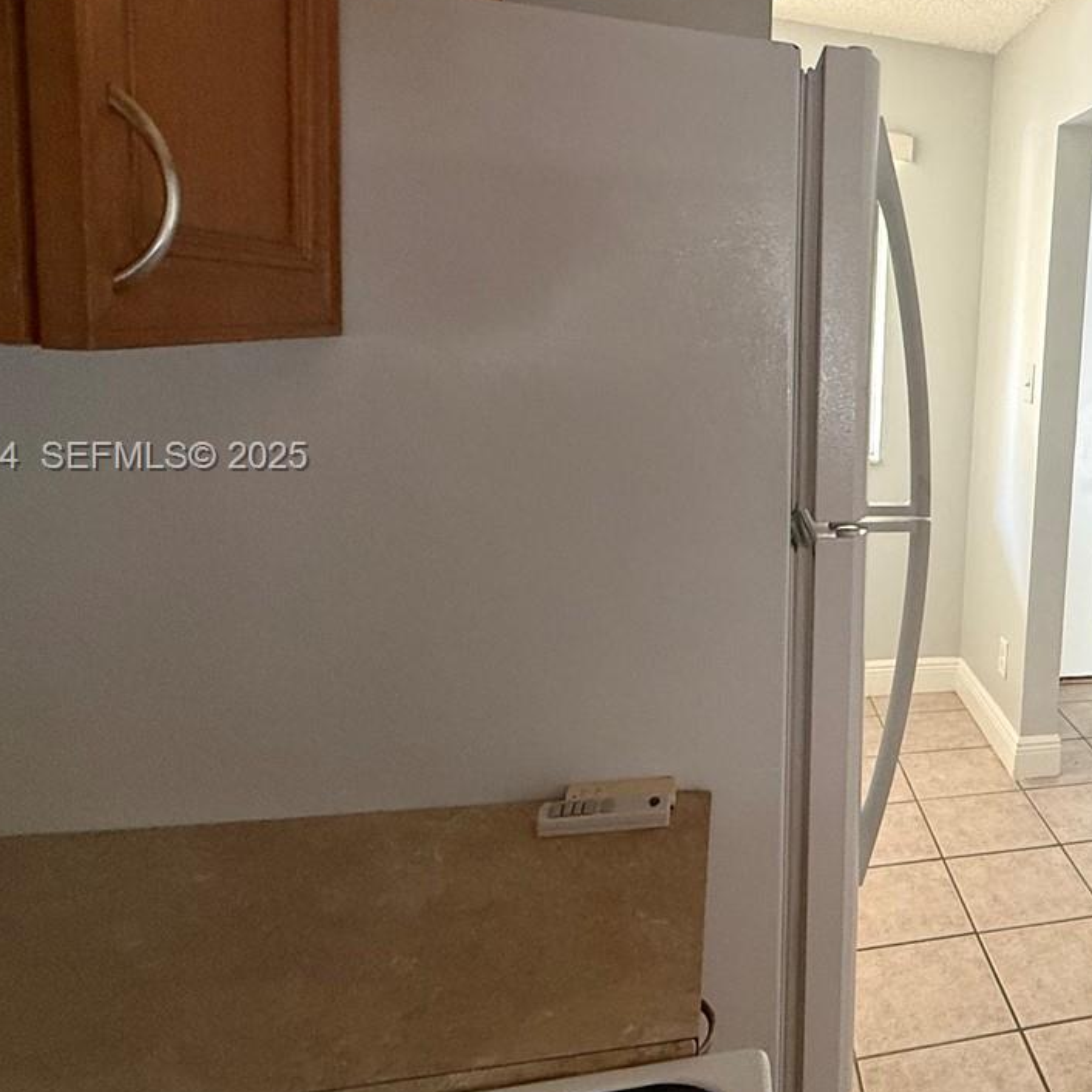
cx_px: 1063
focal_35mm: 28
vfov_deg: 57.0
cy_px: 459
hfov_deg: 48.4
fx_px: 999
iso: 500
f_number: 2.2
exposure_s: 1/60
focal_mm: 2.22
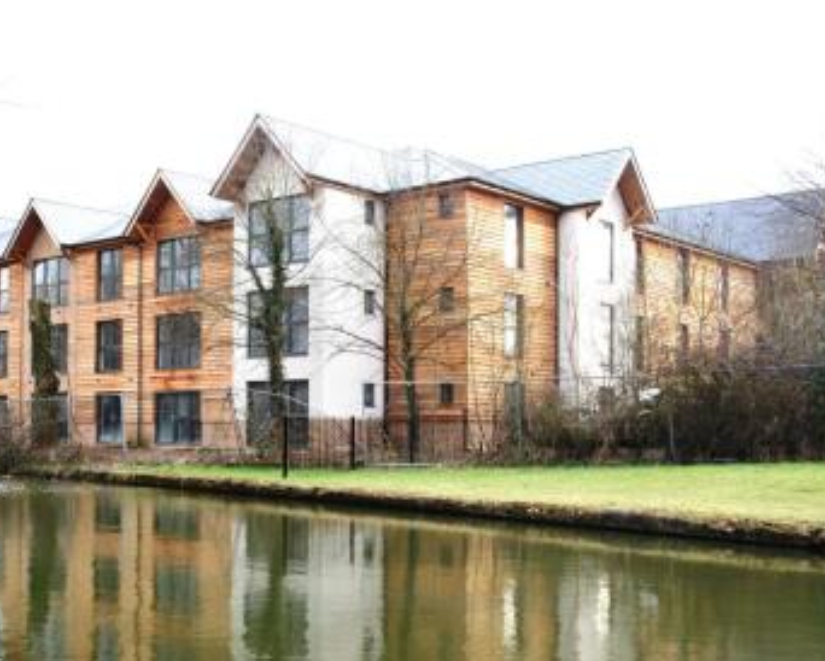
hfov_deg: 39.2
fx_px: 1148
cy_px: 322
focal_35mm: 47
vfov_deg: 32.1
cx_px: 306
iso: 100
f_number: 6.3
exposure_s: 1/50
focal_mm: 24
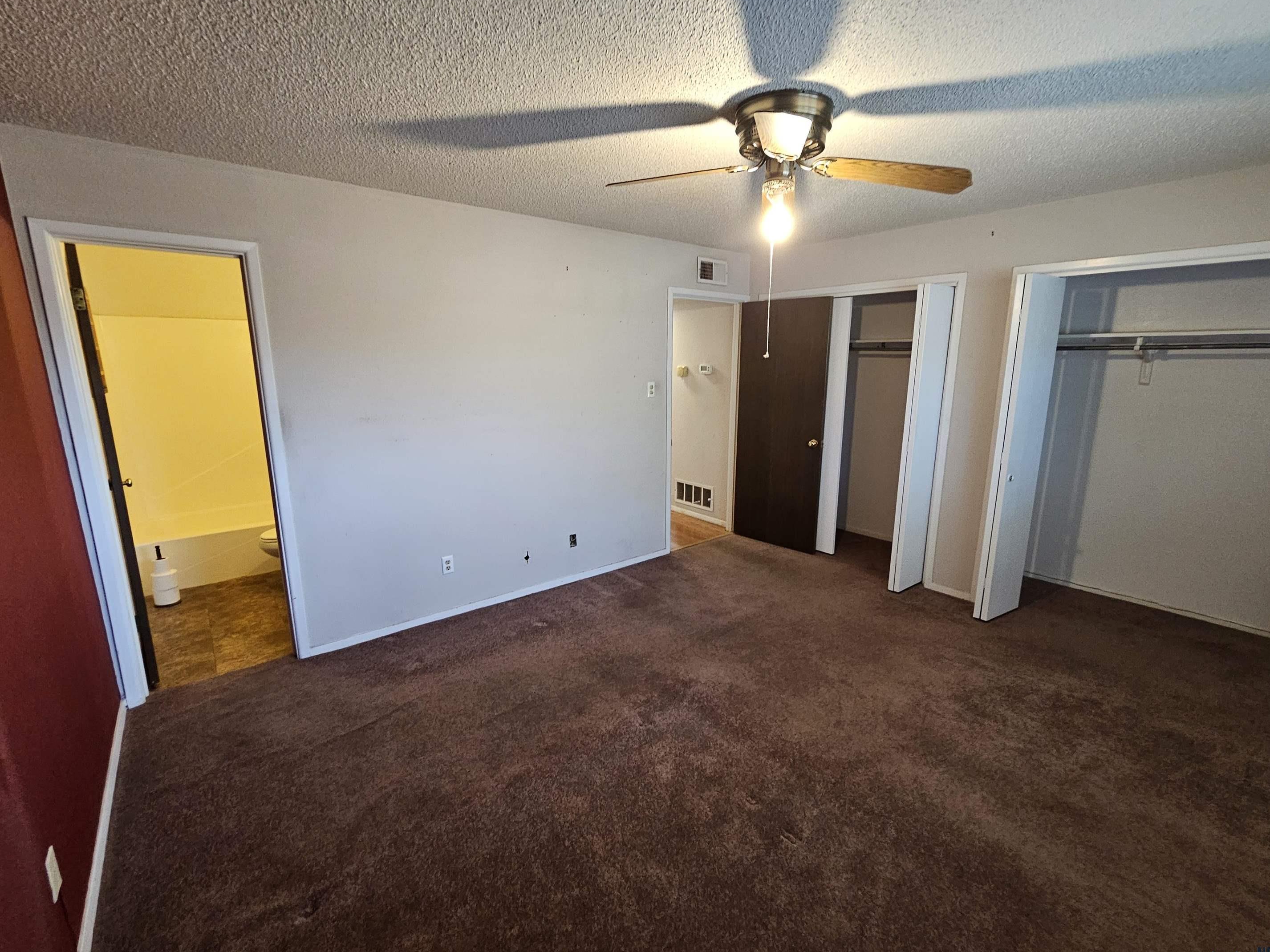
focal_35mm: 14
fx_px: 514
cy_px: 478
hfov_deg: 102.0
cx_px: 655
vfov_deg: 85.7
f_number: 2.2
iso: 400
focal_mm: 2.2
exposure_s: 1/40
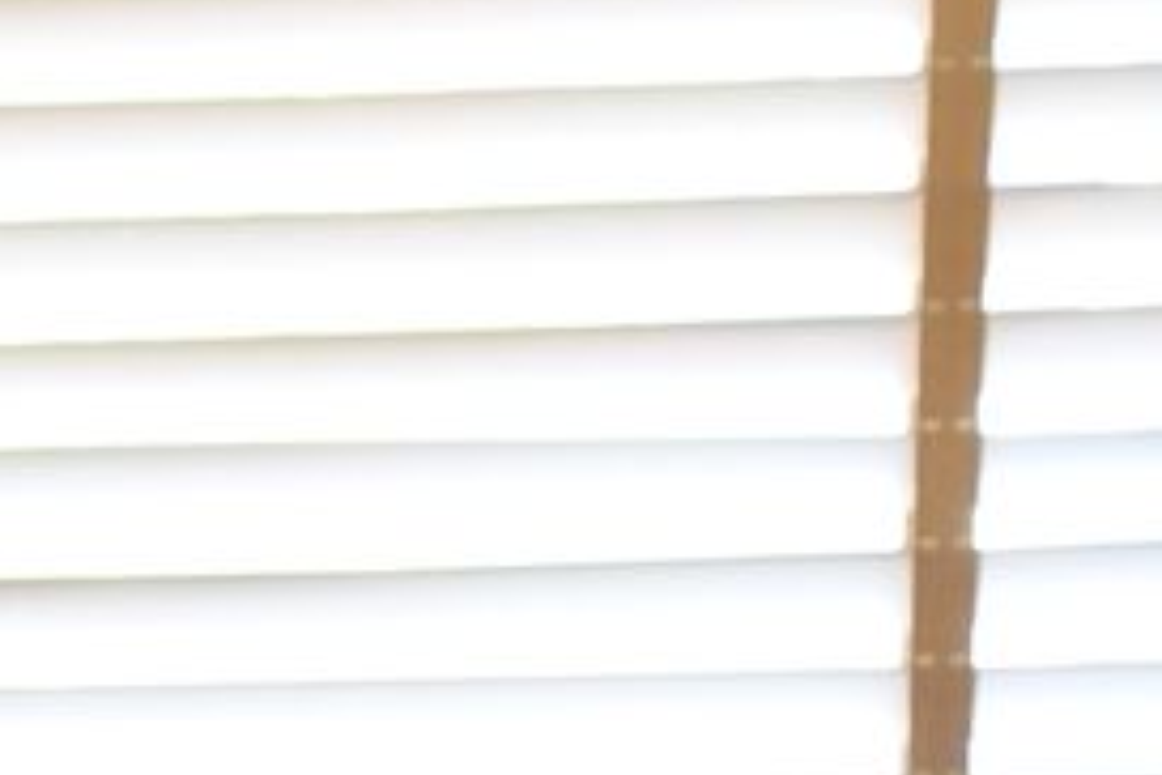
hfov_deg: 6.2
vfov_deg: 4.2
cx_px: -830
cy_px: 1356
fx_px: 10522
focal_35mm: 326
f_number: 4.8
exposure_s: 1/30
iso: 1250
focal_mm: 58
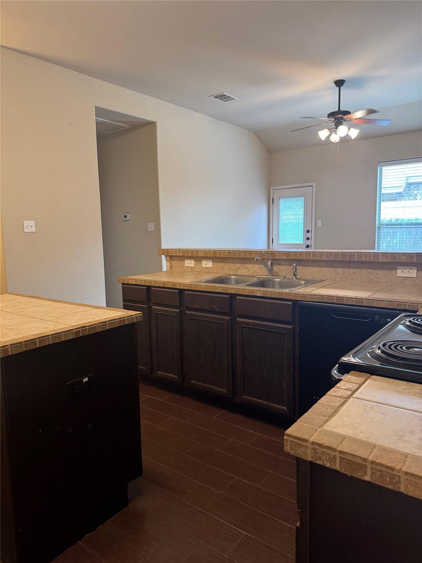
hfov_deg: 56.8
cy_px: 282
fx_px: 390
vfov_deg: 71.6
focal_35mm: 24
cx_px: 211
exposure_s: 1/60
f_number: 1.78
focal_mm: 6.76
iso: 200
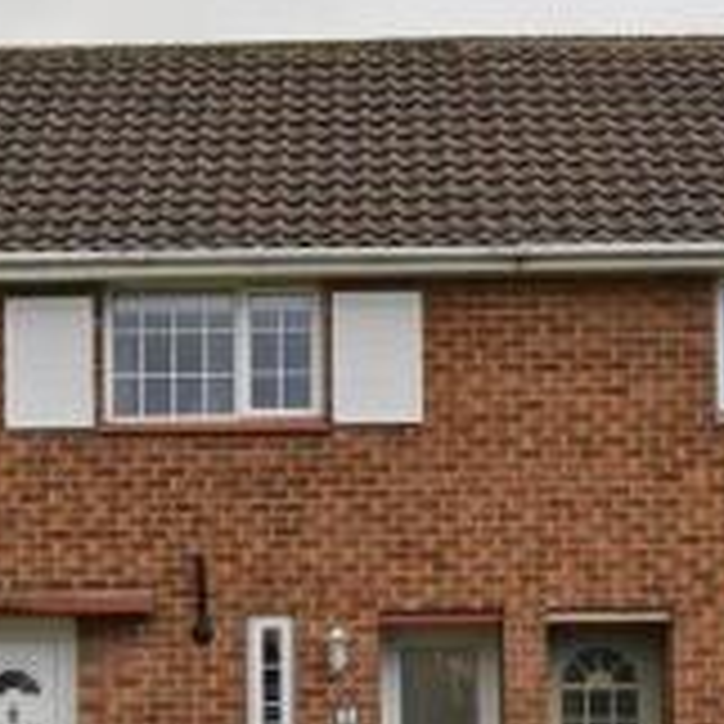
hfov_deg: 18.4
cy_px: 609
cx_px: 277
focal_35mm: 94
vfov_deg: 18.2
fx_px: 2230
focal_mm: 25
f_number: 5.6
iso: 220
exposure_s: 1/250
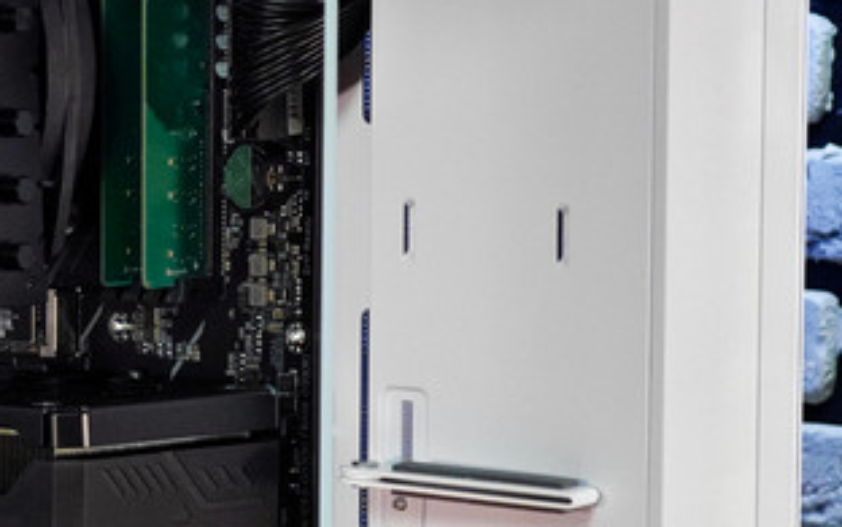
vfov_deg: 6.4
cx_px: 62
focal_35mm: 204
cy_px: 376
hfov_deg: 10.2
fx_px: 4681
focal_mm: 12.28
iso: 320
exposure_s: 1/250
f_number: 1.8
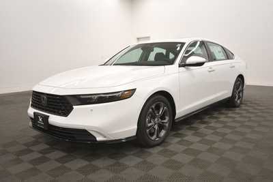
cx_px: 136
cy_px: 91
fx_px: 205
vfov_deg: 48.0
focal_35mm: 27
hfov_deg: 67.4
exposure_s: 1/250
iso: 800
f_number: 5.3
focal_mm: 18
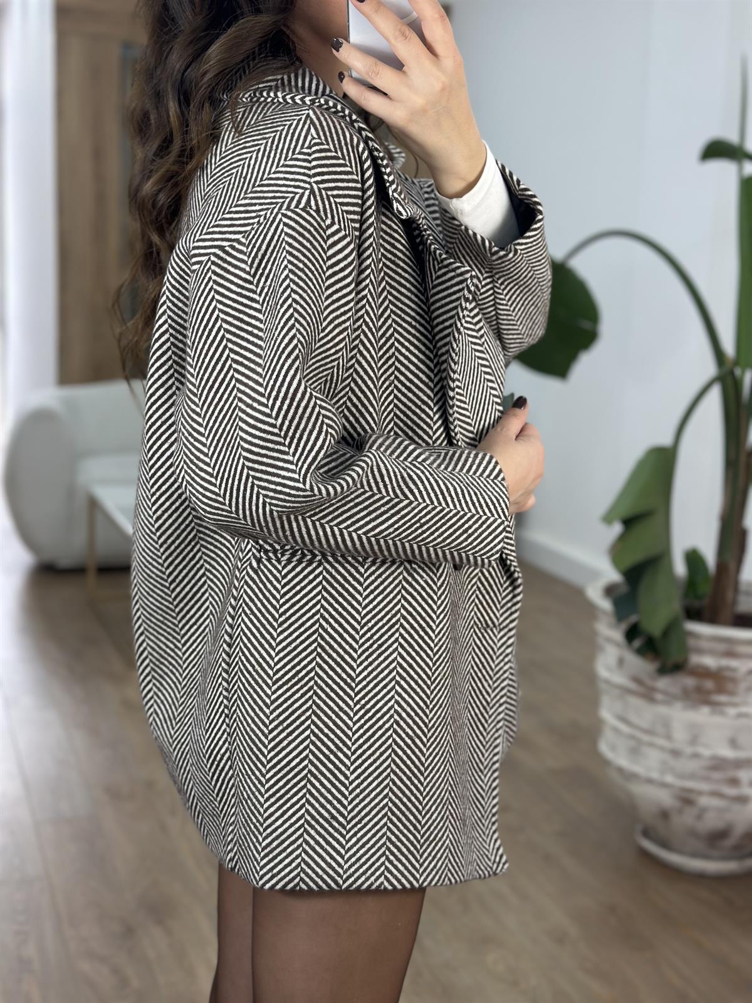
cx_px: 376
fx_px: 1390
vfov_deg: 39.7
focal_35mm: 48
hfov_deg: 30.3
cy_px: 502
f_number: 1.78
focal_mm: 6.86
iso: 64
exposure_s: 1/100
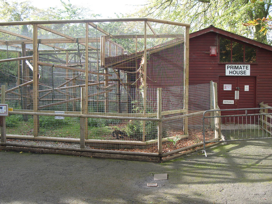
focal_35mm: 35
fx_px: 275
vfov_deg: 40.7
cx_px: 136
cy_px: 102
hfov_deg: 52.6
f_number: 2.8
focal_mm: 7.8
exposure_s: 1/90
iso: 80
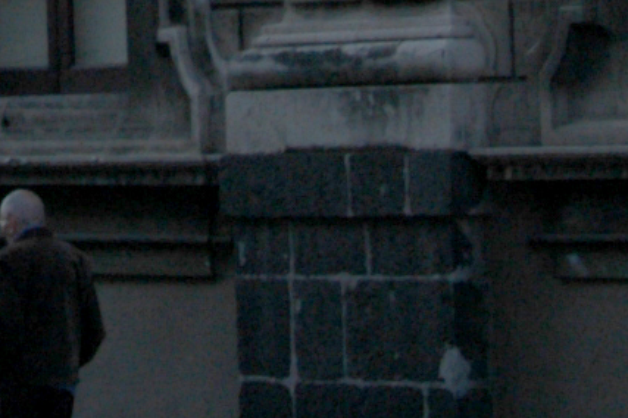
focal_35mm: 296
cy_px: -730
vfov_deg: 4.5
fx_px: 5159
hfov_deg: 6.9
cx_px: -334
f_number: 5.6
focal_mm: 28
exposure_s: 1/640
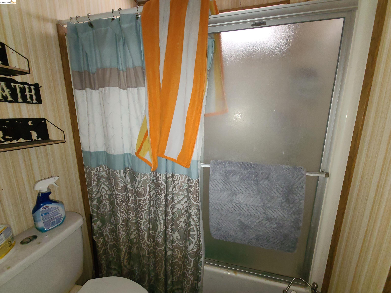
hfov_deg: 106.2
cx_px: 196
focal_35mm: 13
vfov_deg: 89.9
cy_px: 146
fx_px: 147
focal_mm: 2.2
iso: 320
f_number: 2.2
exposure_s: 1/46
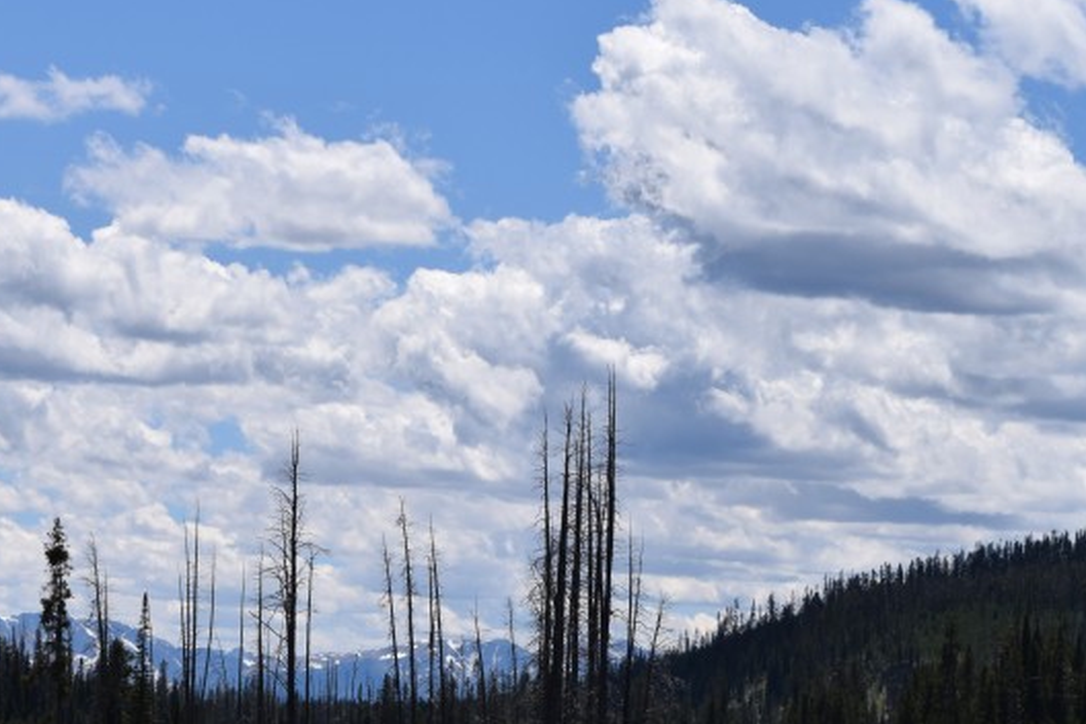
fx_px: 4825
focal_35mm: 160
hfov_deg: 12.8
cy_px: 457
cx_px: 234
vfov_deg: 8.6
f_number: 11
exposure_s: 1/500
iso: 200
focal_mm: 55
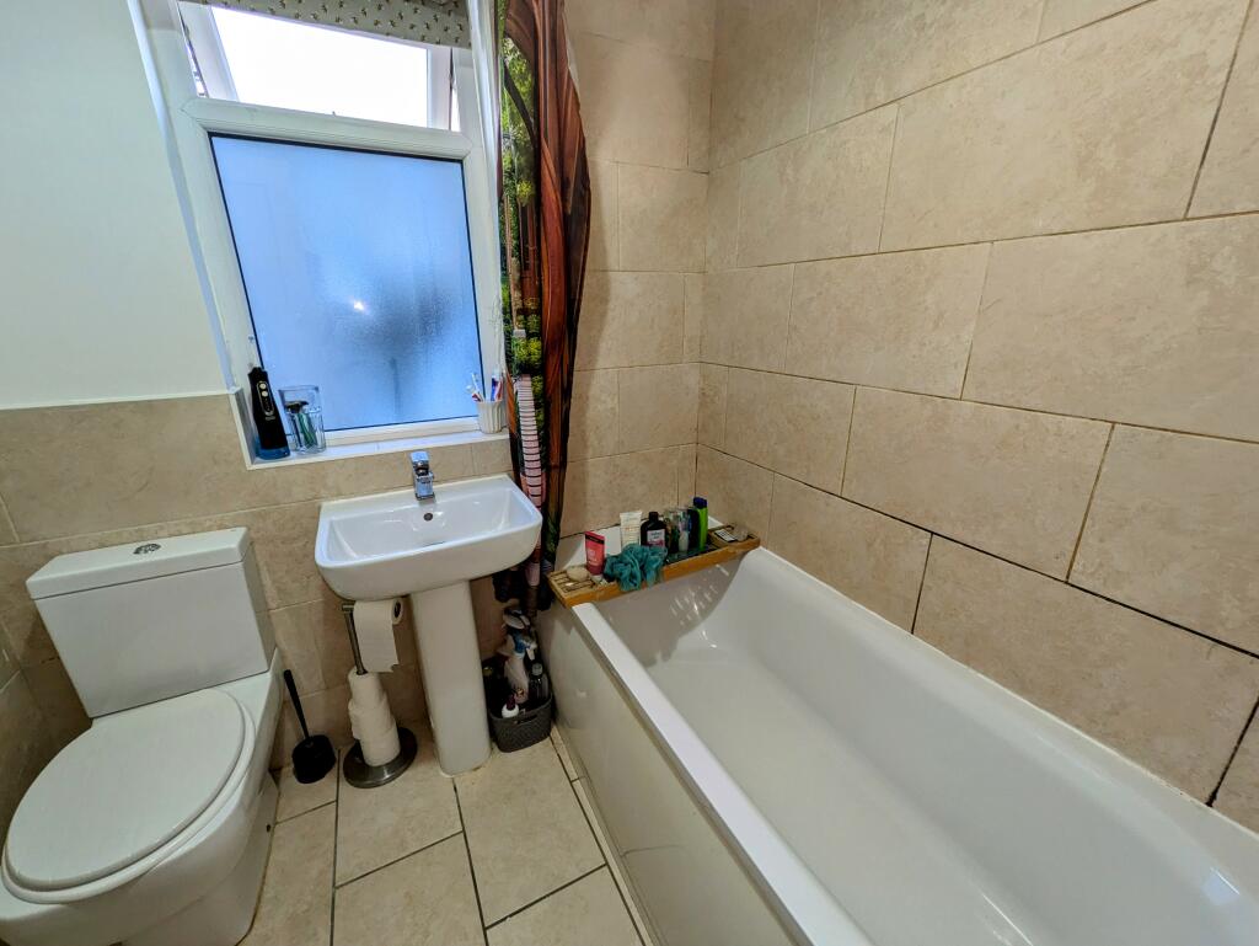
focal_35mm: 14
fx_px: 509
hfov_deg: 102.0
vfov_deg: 85.7
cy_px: 473
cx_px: 630
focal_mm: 1.83
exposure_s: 1/100
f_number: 2.2
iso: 182
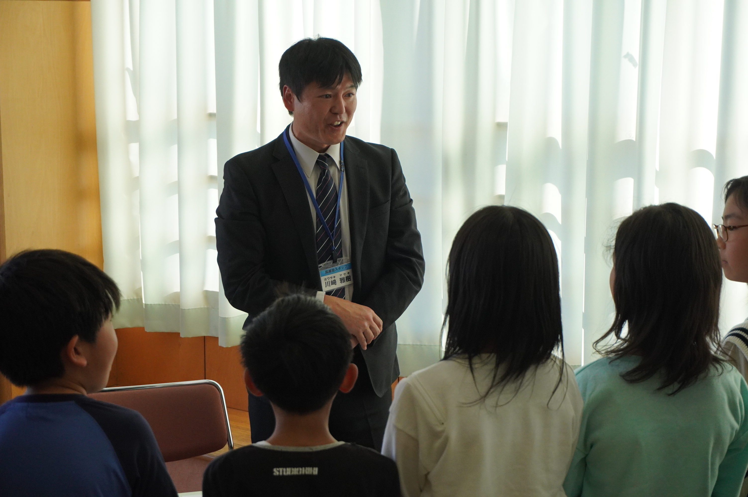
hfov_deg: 27.0
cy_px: 248
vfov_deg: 18.1
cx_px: 374
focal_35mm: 75
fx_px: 1557
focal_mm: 50
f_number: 6.3
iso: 1600
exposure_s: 1/1000
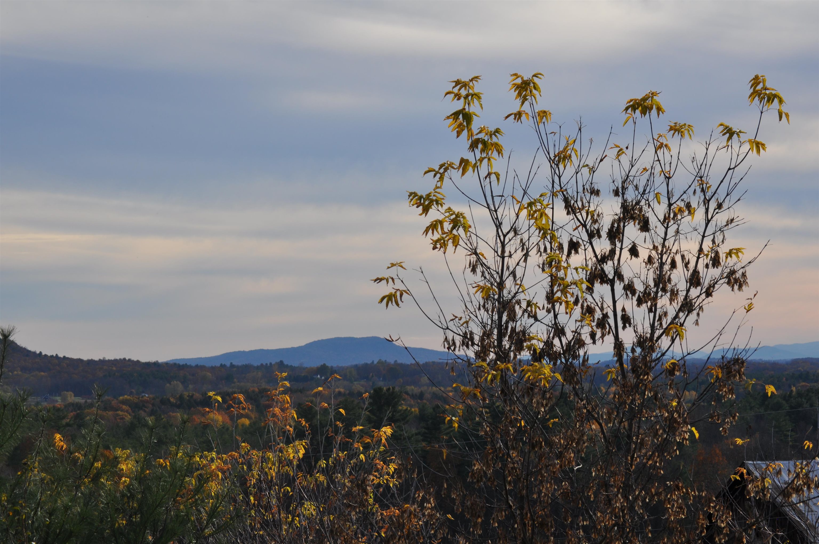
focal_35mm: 123
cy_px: 272
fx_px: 2795
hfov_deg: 16.7
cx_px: 410
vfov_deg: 11.1
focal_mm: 82
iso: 200
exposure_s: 1/400
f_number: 10
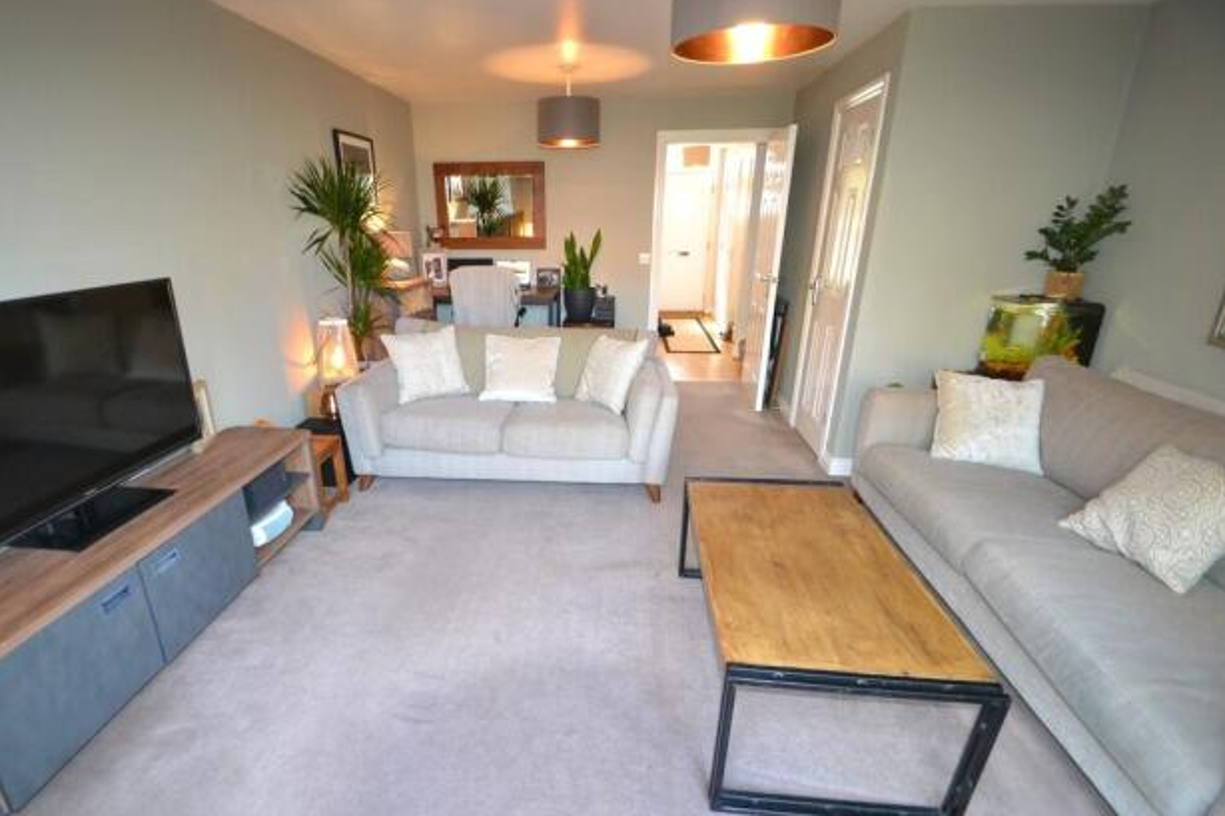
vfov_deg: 73.7
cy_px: 422
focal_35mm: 16
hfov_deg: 96.7
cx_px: 588
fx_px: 544
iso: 900
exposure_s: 1/60
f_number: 3.5
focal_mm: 10
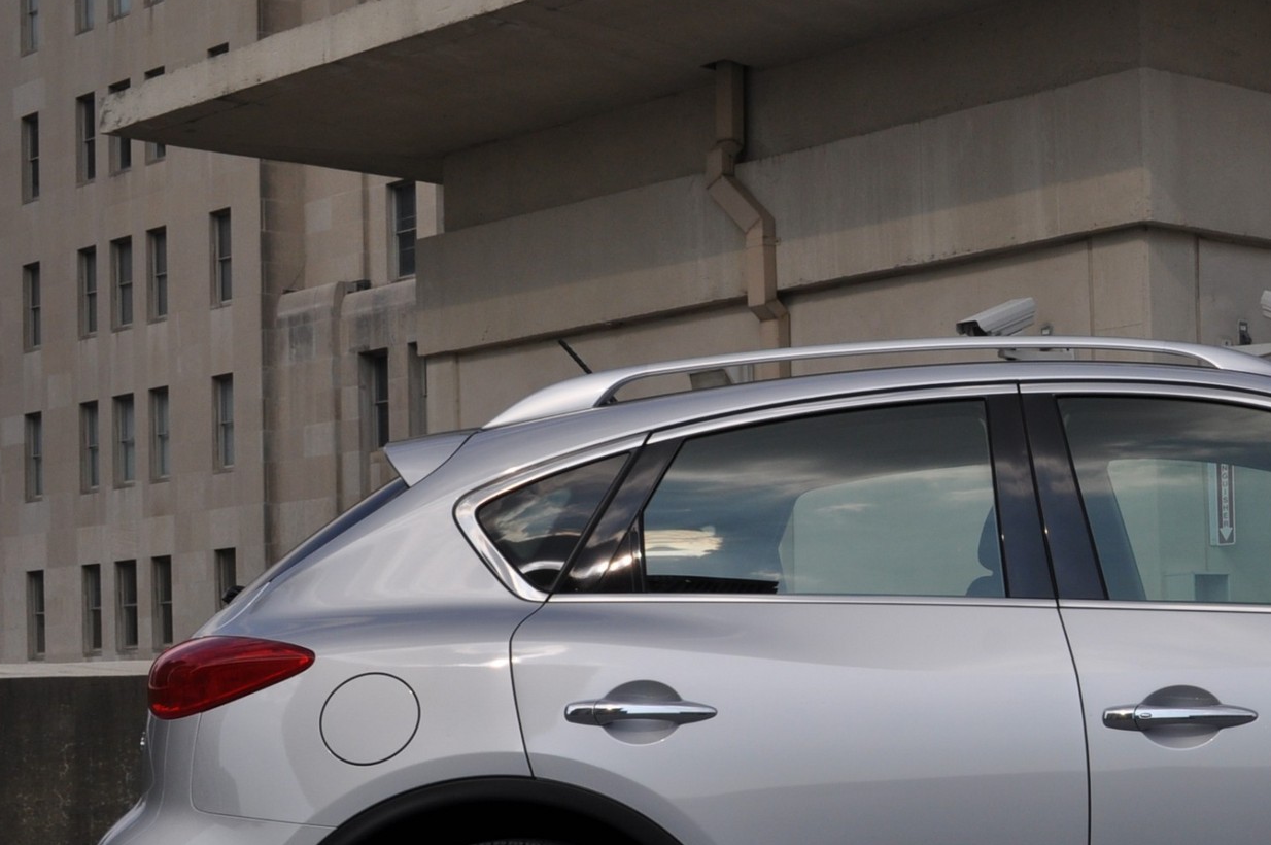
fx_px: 2786
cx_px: 1238
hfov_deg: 24.6
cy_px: 615
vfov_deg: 17.2
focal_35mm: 79
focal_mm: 26
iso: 200
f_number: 11
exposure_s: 1/500
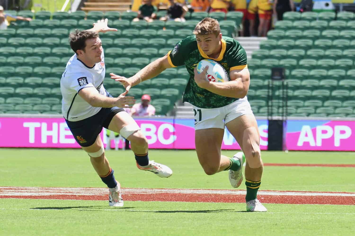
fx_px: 2958
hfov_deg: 6.9
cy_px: 118
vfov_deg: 4.6
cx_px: 178
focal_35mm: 300
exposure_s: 1/1600
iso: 800
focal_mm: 200
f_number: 7.1
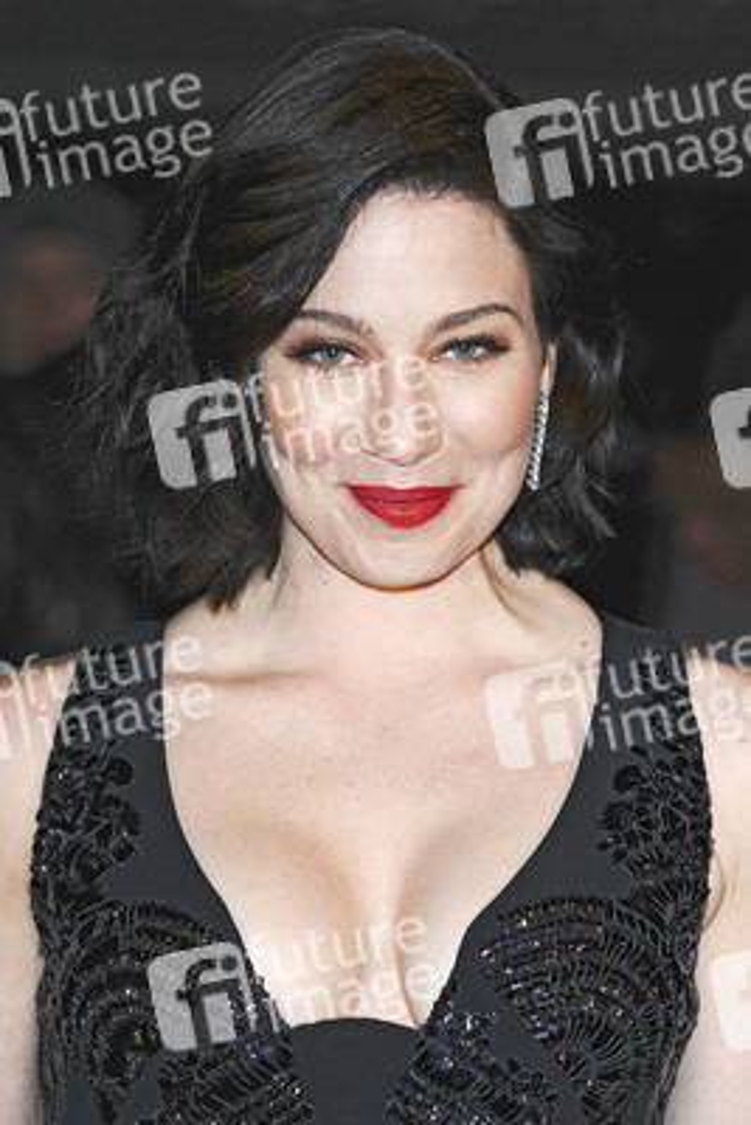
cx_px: 376
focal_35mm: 180
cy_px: 562
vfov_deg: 11.4
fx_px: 5627
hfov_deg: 7.6
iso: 320
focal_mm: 120
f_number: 4.5
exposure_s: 1/200
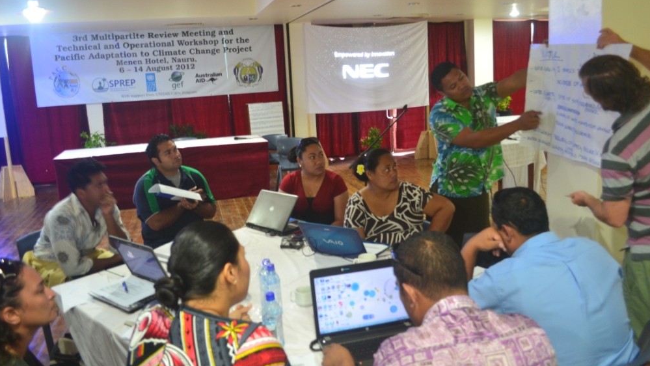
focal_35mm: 29
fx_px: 500
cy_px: 151
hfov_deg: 66.1
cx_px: 321
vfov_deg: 40.1
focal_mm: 18
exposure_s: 1/6
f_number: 3.5
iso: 800
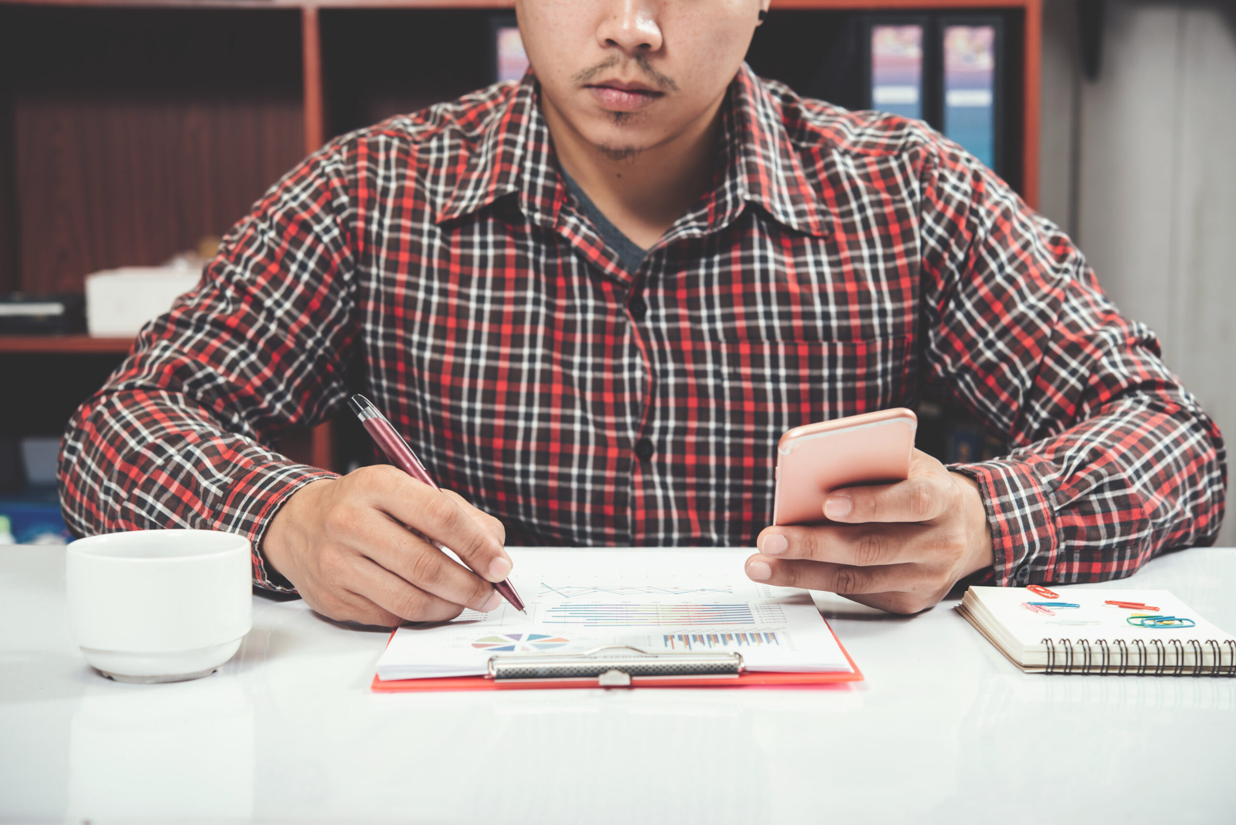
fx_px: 2061
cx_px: 618
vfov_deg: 22.6
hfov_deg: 33.4
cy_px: 412
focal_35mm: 60
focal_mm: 60
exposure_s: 1/200
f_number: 6.3
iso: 100
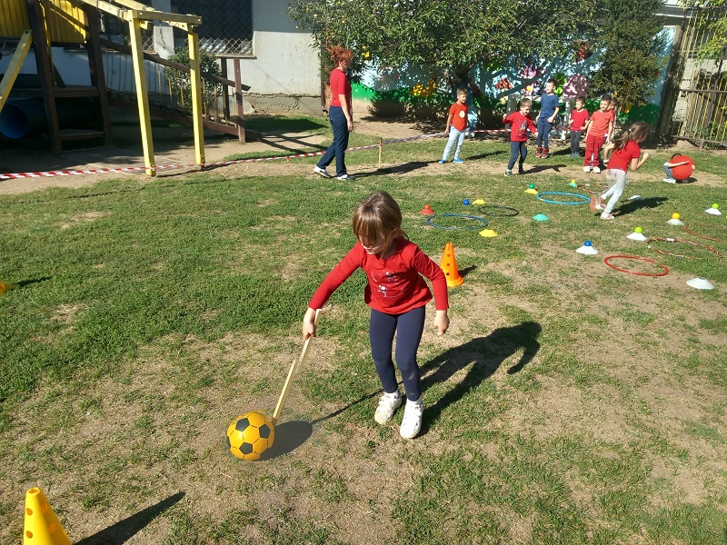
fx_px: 567
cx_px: 364
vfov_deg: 51.4
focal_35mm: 27
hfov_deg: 65.3
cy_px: 272
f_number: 1.8
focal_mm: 4
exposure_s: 1/335
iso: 20
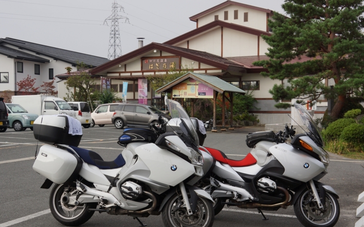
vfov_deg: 24.4
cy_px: 125
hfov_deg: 38.2
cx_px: 197
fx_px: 526
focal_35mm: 53
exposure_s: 1/160
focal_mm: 31
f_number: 7.1
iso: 100
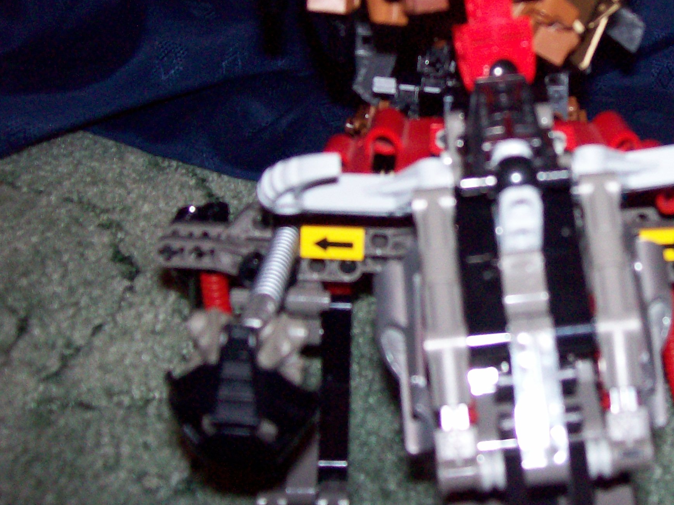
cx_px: 540
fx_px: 1148
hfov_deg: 31.8
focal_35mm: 59
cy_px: 146
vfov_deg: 24.6
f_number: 2.7
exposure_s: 1/64
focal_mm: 6
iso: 140
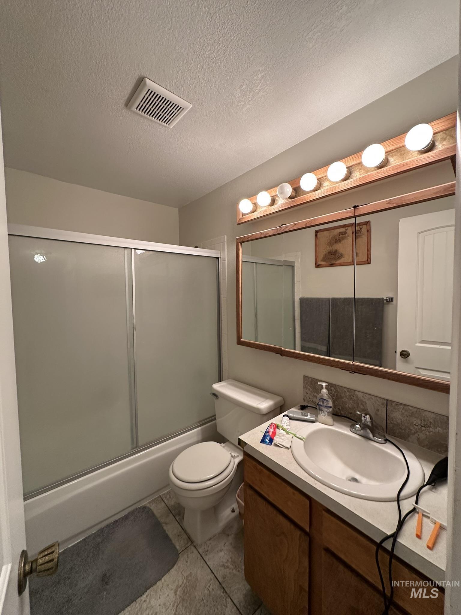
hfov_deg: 85.7
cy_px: 308
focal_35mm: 14
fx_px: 249
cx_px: 230
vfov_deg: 102.1
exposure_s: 1/60
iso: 160
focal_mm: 2.22
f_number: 2.2
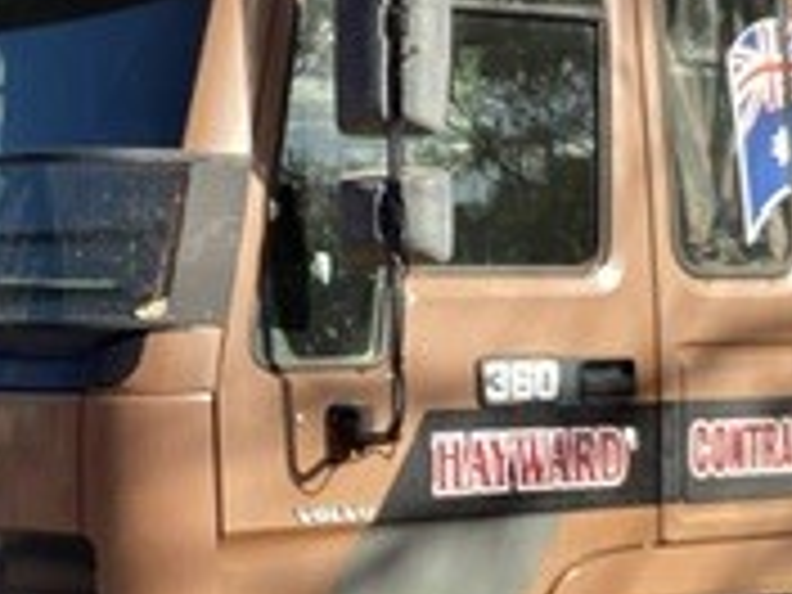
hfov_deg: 17.4
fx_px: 2585
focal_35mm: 113
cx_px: 468
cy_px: 405
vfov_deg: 13.1
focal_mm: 3.3
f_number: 2.4
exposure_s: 1/506
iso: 25
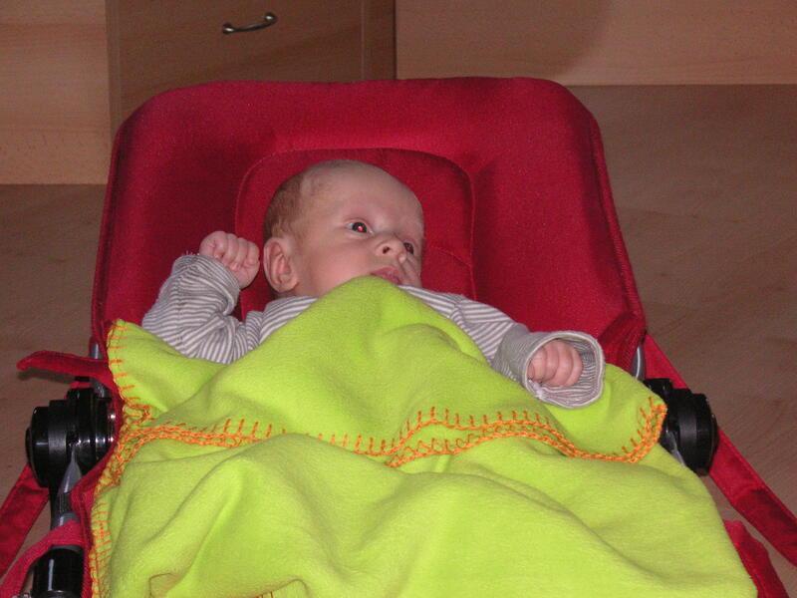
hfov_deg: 18.7
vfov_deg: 14.1
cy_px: 299
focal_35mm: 105
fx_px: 2418
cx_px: 398
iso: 160
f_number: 5
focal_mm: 17.1
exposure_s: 1/105
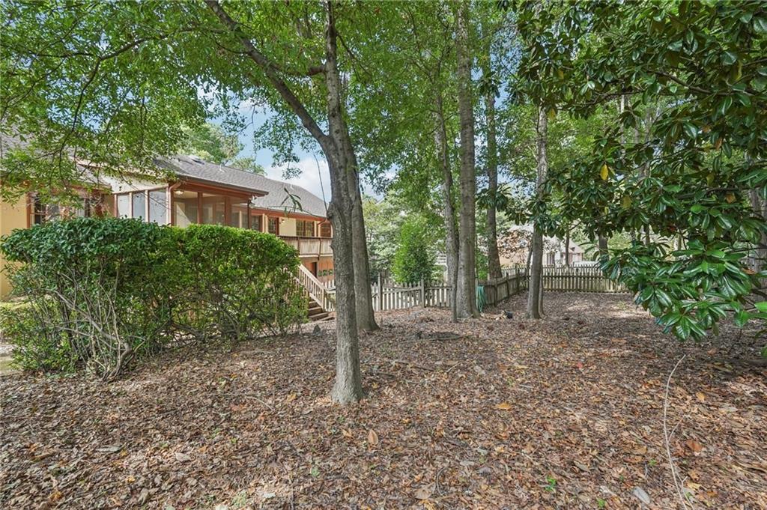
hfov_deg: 96.8
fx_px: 341
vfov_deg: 73.7
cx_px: 384
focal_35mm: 16
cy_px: 255
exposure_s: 1/125
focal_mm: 16
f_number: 8
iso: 800
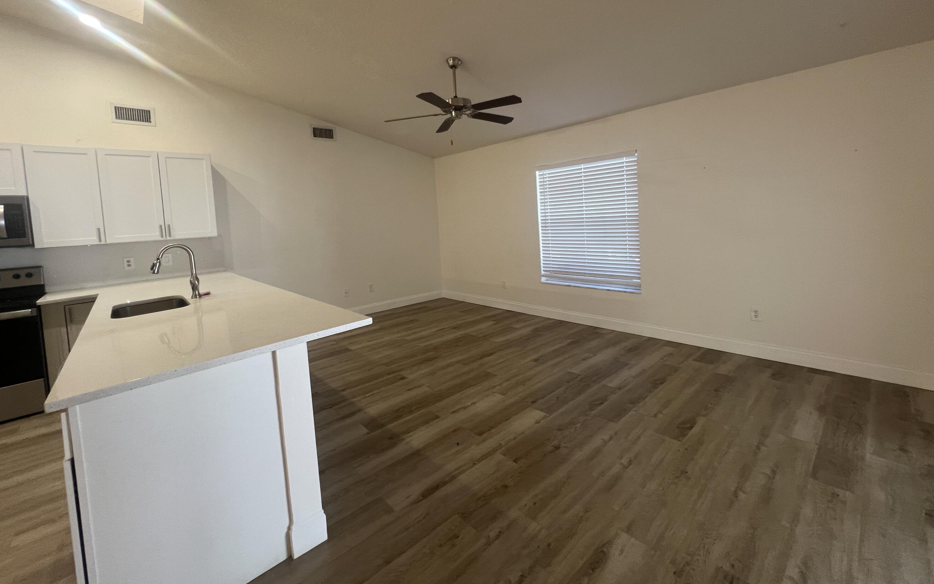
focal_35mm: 14
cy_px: 236
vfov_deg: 77.8
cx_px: 461
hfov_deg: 105.3
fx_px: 356
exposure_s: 1/60
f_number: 1.8
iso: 125
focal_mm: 1.57
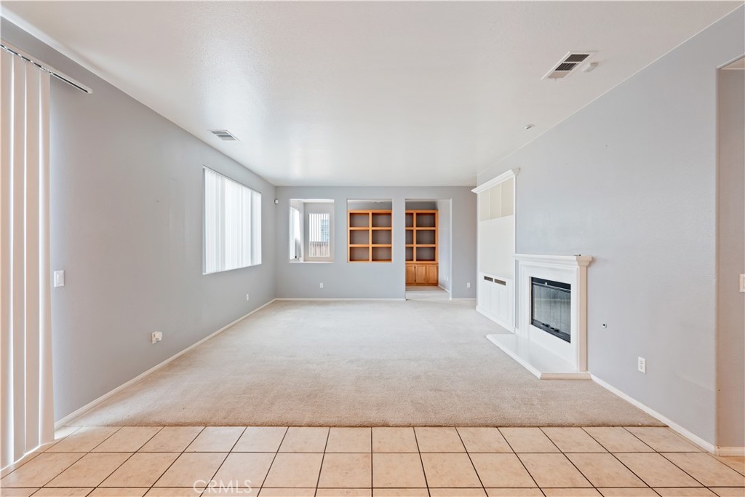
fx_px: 331
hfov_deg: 96.7
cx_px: 372
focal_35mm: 16
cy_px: 248
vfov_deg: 73.8
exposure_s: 1/2.5
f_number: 7.1
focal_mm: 16
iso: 250
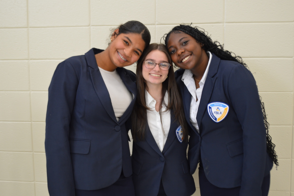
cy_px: 96
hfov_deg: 48.5
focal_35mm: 40
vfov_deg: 33.4
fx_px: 327
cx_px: 144
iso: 400
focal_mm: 26
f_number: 4.2
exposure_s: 1/25
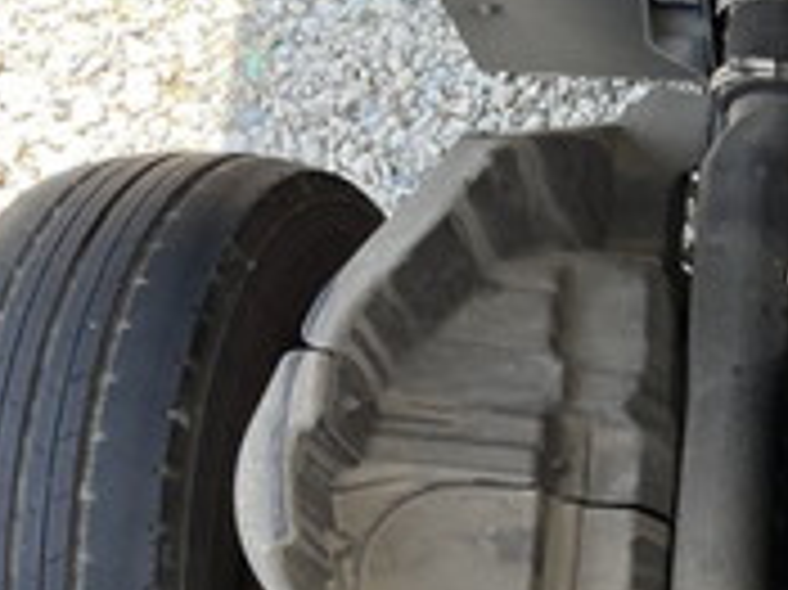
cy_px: 653
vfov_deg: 15.1
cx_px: 1229
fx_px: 2161
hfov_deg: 18.1
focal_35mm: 95
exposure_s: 1/248
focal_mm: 4.2
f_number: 1.6
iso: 32
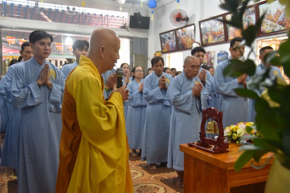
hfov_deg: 50.7
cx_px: 145
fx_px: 306
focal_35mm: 38
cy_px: 96
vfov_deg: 35.1
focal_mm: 38
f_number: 4
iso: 560
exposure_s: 1/60
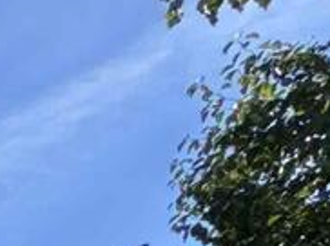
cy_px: 845
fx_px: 1057
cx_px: -863
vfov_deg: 9.1
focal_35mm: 111
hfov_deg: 9.2
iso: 40
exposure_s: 1/1094
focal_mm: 2.22
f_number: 2.2
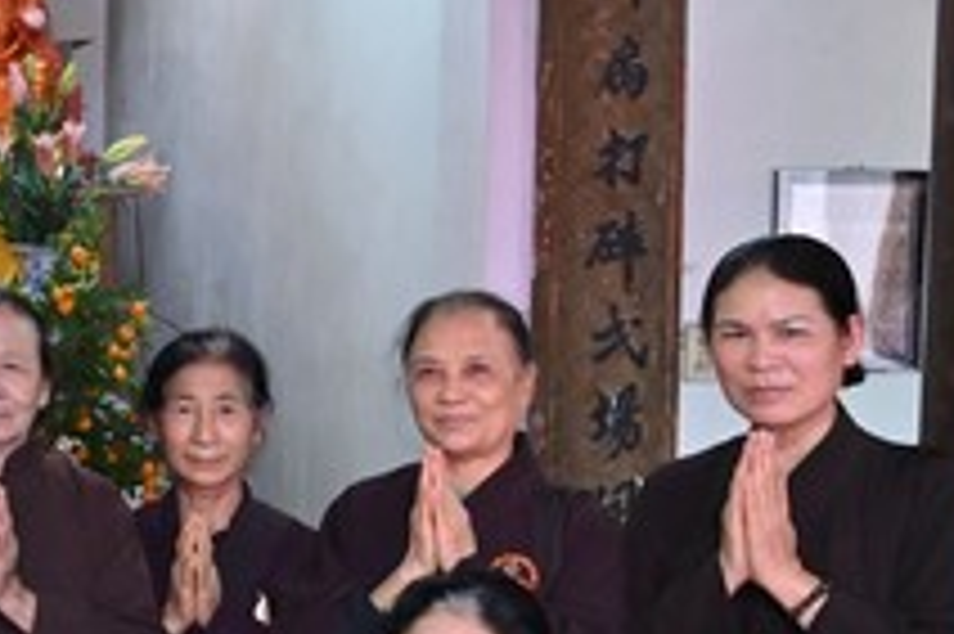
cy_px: 387
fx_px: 2277
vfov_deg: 15.8
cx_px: -338
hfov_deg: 21.1
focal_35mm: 86
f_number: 5.6
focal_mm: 28
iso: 3200
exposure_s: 1/80
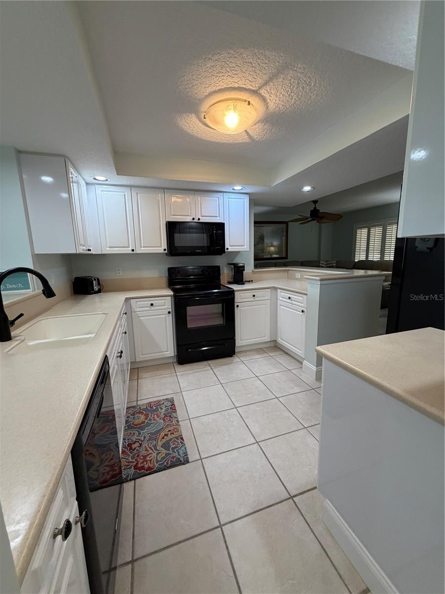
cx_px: 222
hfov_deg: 85.7
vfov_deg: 102.1
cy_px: 297
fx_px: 240
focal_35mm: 14
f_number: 2.2
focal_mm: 2.22
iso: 250
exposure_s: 1/120
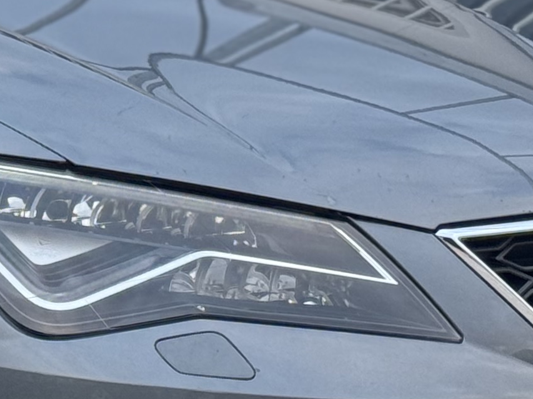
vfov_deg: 6.5
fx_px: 3494
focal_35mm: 227
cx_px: -188
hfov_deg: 8.6
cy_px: 219
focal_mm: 6.76
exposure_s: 1/99
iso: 100
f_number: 1.78
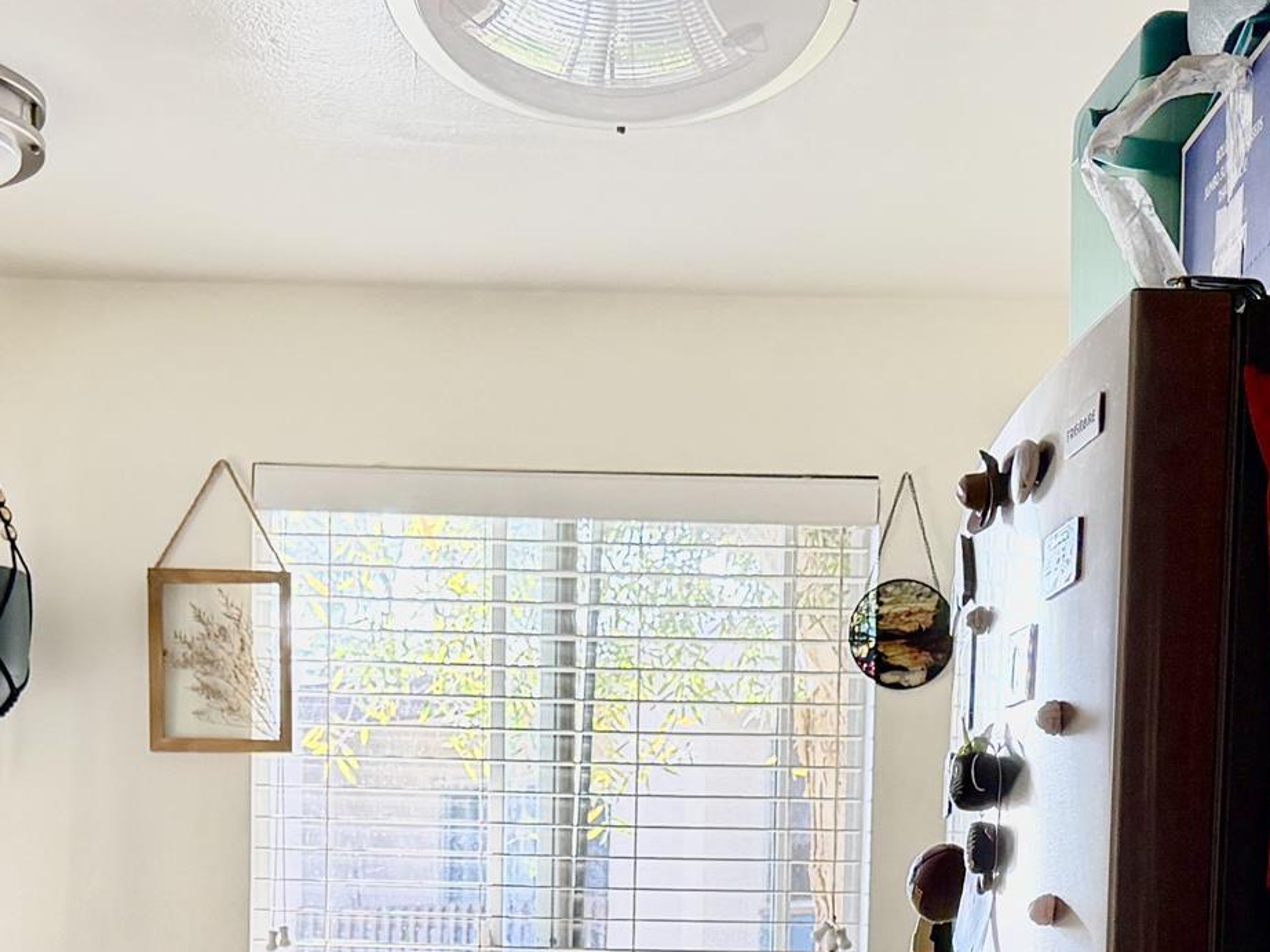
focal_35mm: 80
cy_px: 1273
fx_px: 2934
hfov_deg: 24.4
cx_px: 573
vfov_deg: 17.2
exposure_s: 1/176
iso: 160
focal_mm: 6.76
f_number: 1.78
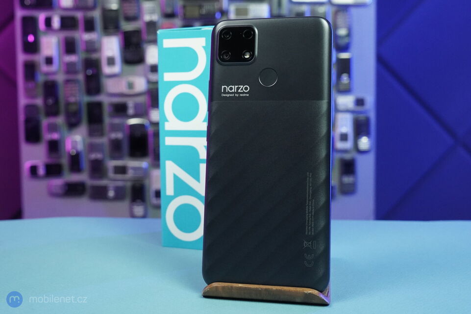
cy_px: 157
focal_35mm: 36
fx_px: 471
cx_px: 236
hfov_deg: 53.1
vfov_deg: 36.8
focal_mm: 36
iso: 8000
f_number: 8
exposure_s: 1/160
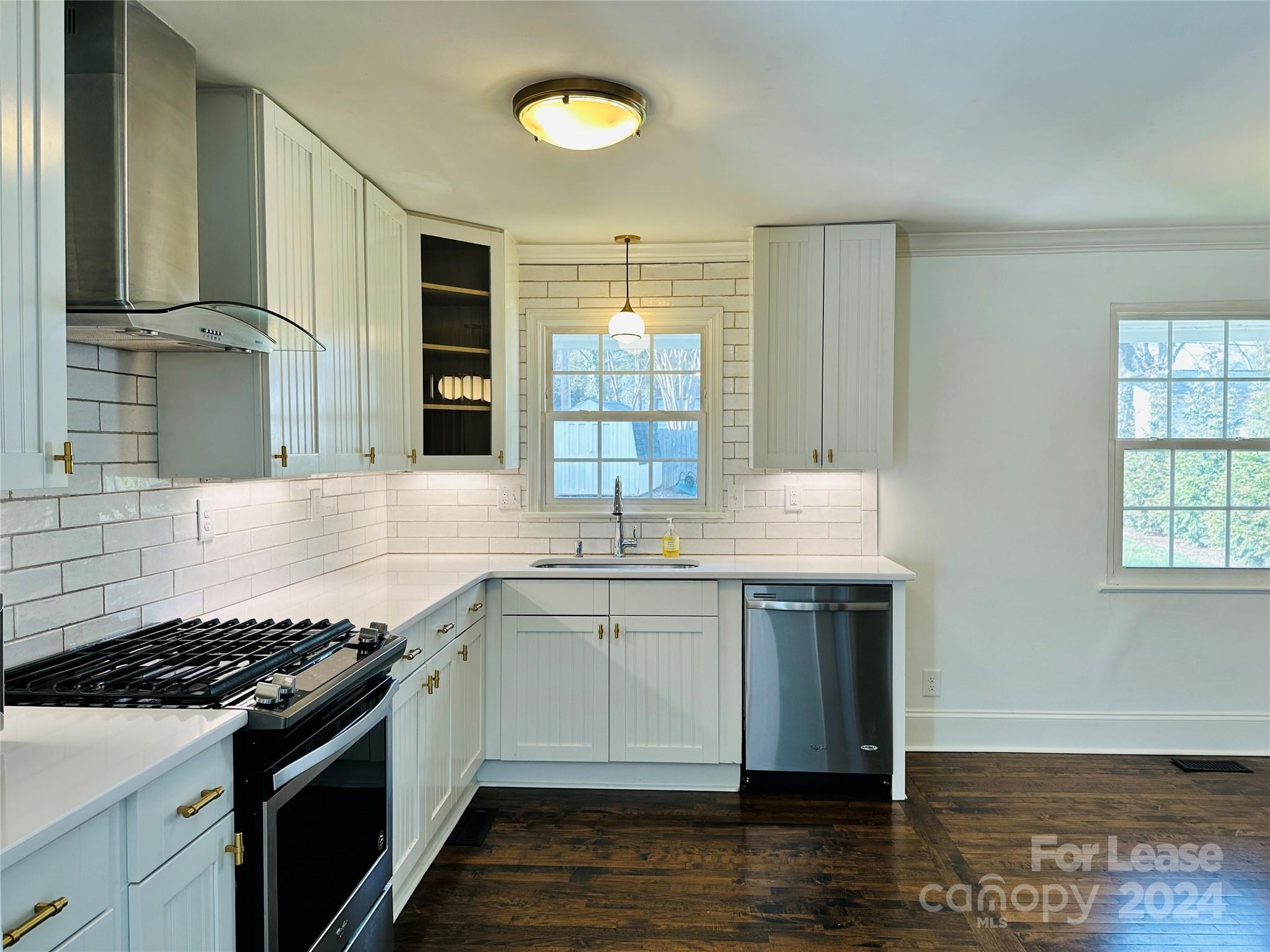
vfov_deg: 56.8
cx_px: 635
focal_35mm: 24
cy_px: 476
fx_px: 881
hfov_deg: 71.6
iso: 50
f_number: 1.78
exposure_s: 1/122
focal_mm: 6.86
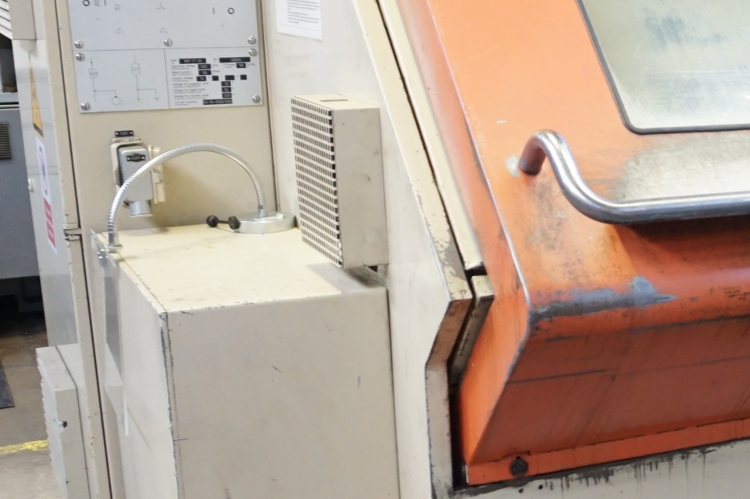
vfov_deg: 19.1
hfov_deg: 26.0
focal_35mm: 71
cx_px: 848
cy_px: 342
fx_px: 1478
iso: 1250
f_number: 4
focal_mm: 16
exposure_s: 1/160
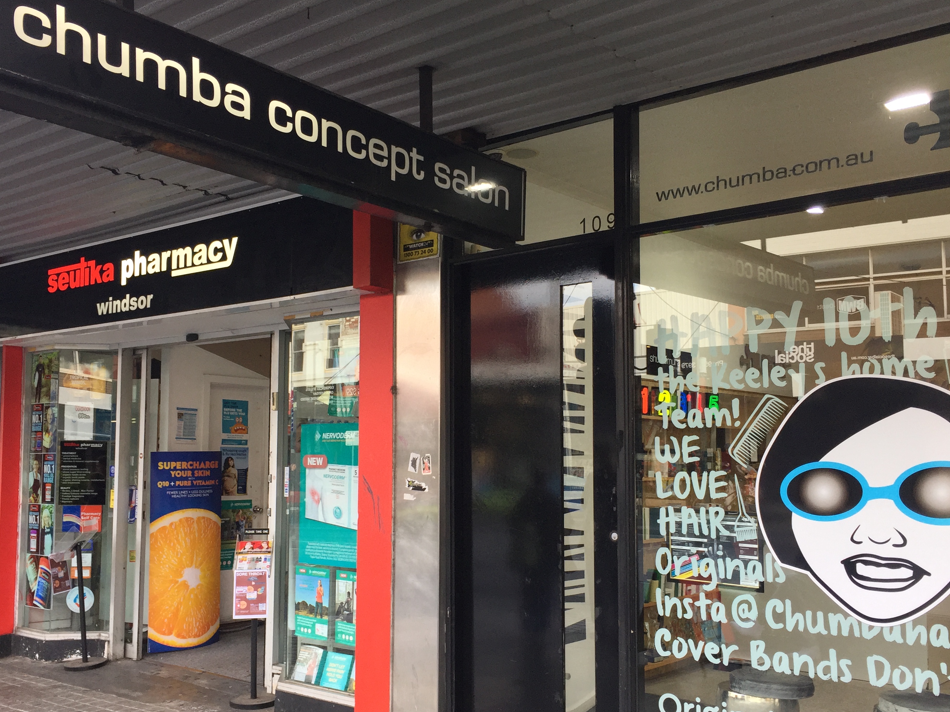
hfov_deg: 51.4
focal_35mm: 36
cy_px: 412
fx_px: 988
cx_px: 468
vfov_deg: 39.6
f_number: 2.2
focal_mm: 4.15
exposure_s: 1/100
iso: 40
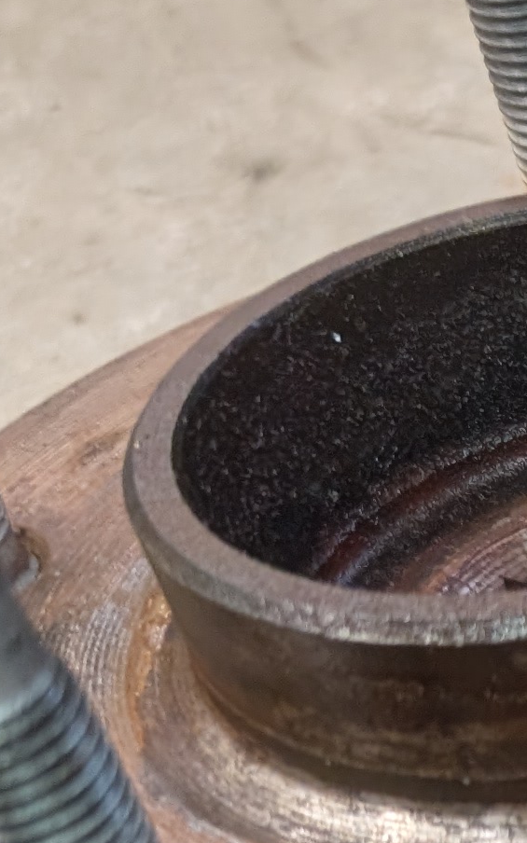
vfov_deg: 17.2
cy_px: 1060
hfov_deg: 9.1
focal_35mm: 115
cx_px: 1596
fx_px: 2643
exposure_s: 1/40
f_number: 1.68
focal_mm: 6.9
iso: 22
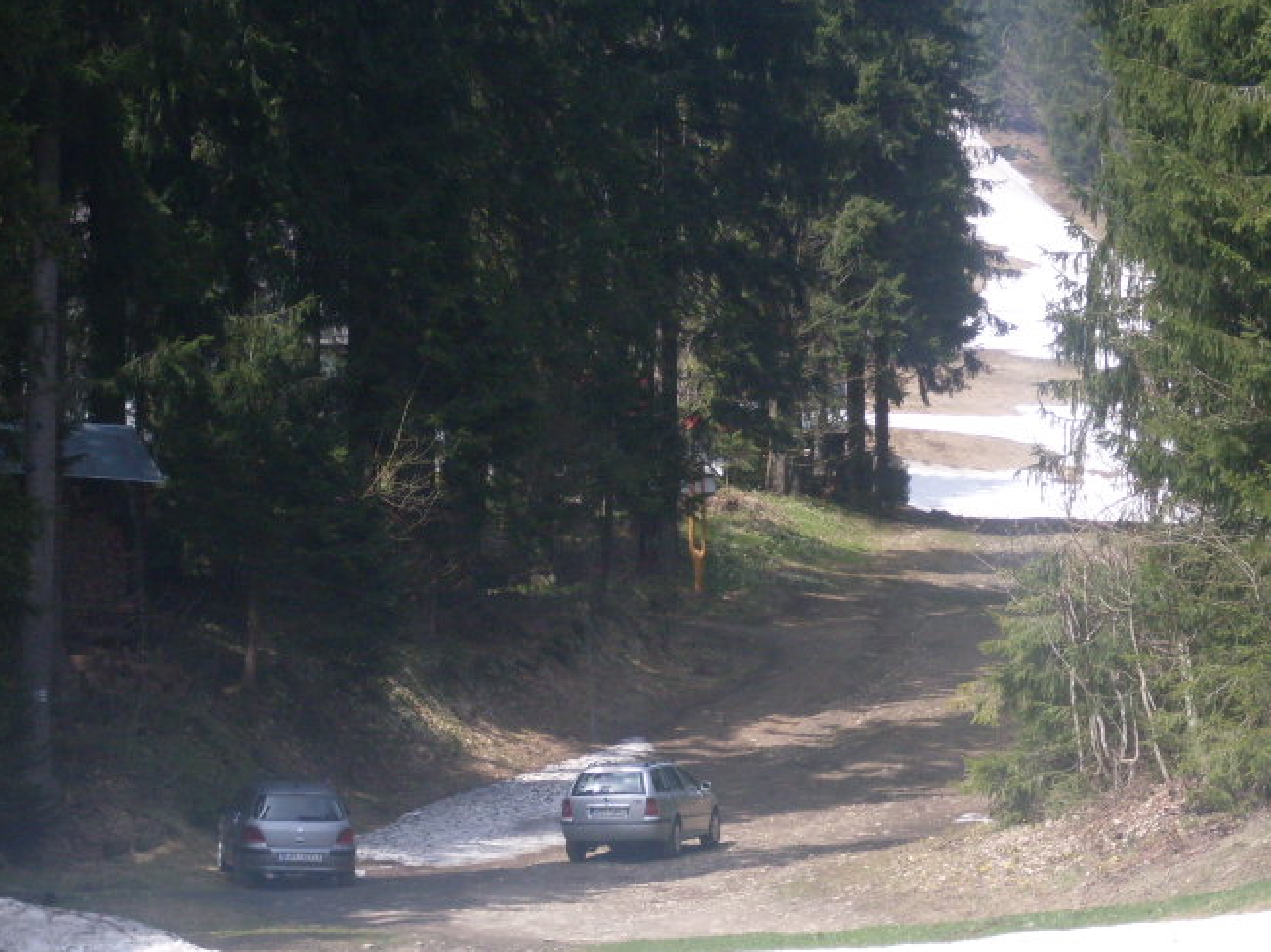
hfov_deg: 12.2
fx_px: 5947
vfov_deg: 9.2
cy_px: 538
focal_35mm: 162
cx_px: 961
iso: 80
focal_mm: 17.1
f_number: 4.8
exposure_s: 1/350
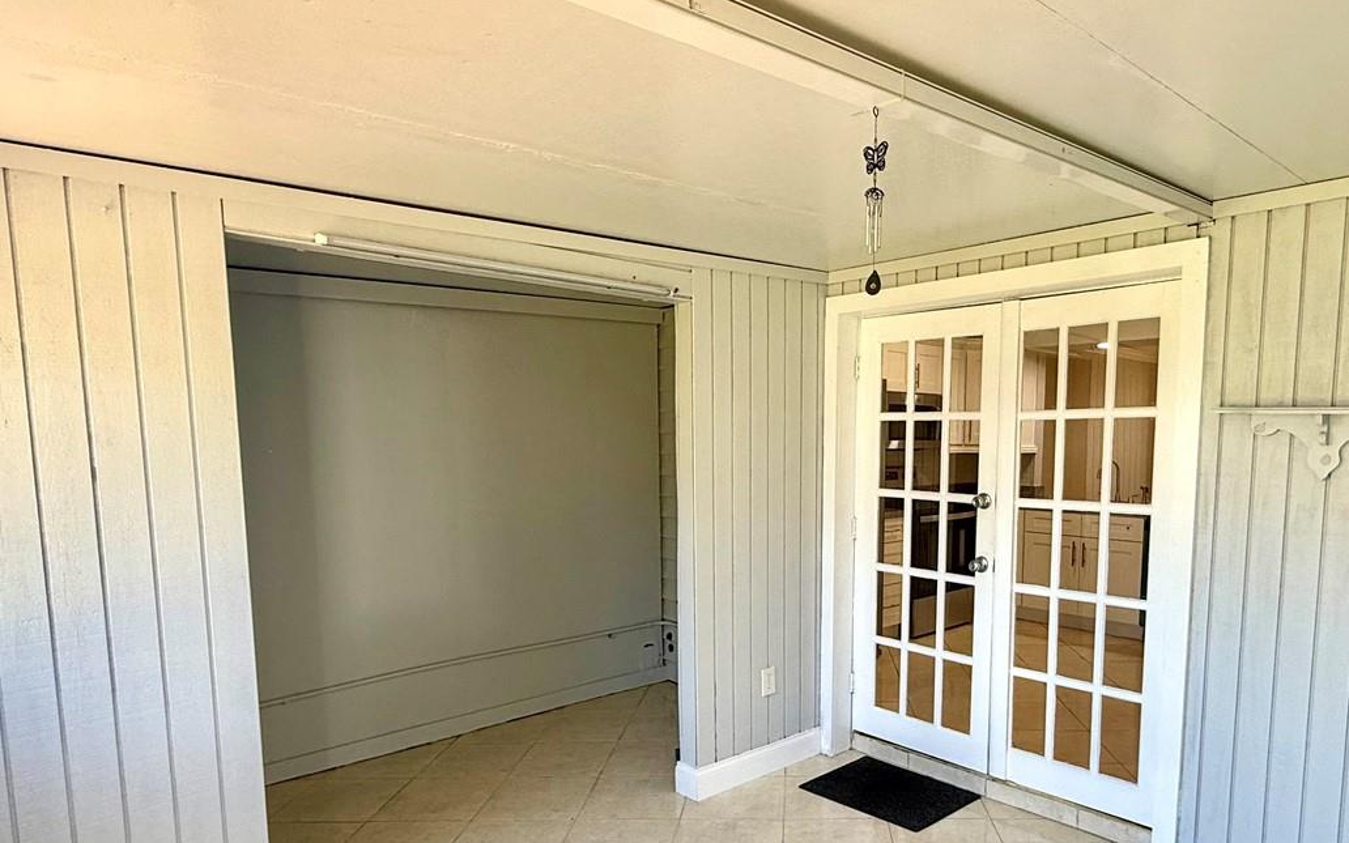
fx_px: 846
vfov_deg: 52.4
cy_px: 531
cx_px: 816
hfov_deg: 76.2
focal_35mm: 23
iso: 100
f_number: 2.2
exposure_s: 1/99
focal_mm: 2.22
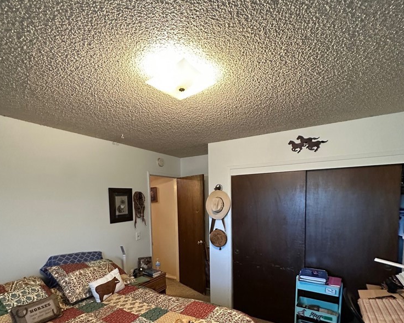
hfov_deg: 83.3
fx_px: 227
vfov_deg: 68.7
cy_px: 218
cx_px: 195
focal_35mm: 19
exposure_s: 1/60
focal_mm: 2.22
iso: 640
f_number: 2.2
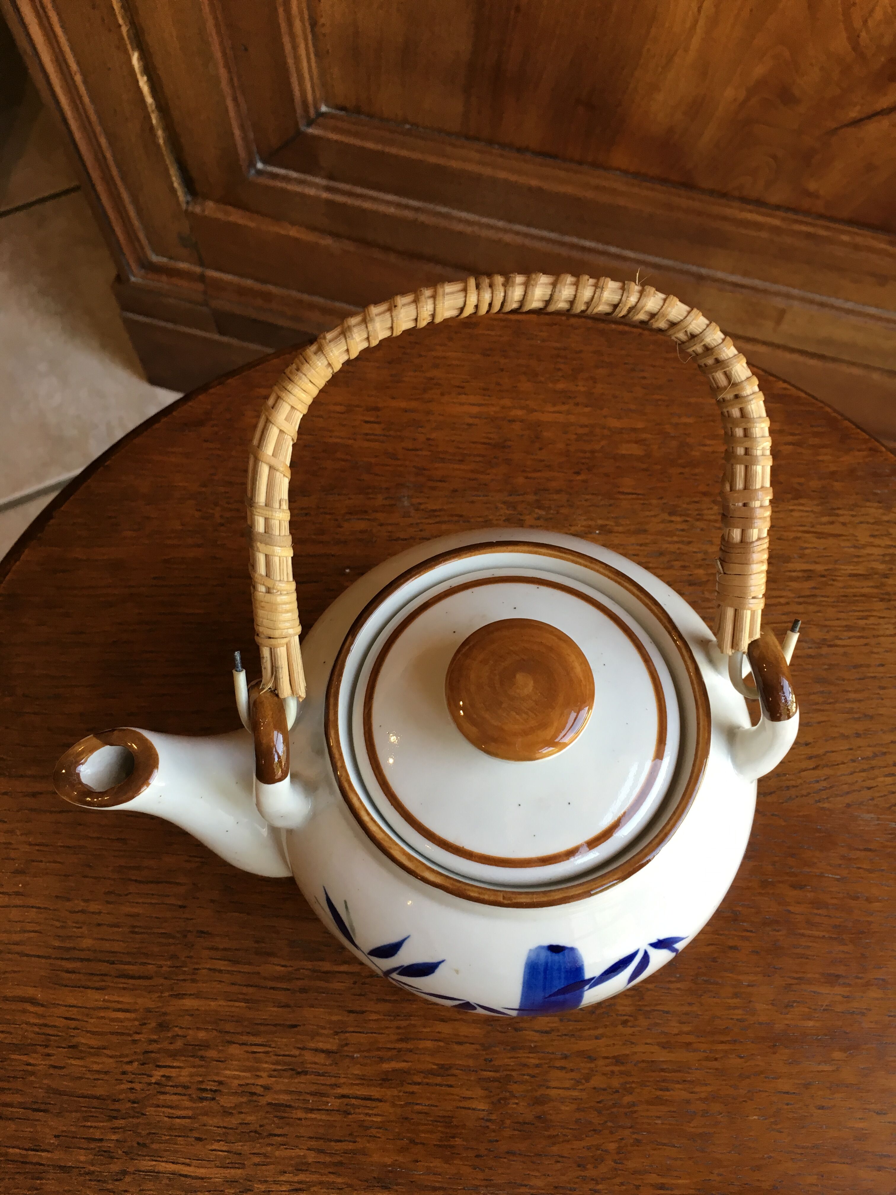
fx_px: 1001
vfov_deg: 61.7
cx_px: 448
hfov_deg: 48.2
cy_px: 598
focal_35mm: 29
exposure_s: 1/33
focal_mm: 4.15
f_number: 2.2
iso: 32
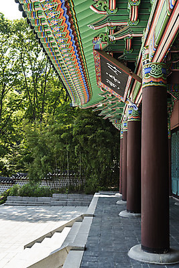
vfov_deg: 50.7
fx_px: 283
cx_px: 90
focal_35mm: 38
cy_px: 134
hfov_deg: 35.1
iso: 100
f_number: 5.6
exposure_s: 1/160
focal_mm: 38
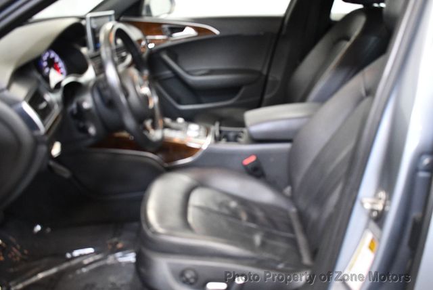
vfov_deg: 36.9
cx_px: 216
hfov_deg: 53.1
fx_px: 433
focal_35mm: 36
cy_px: 145
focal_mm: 18
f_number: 3.5
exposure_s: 1/125
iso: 3200
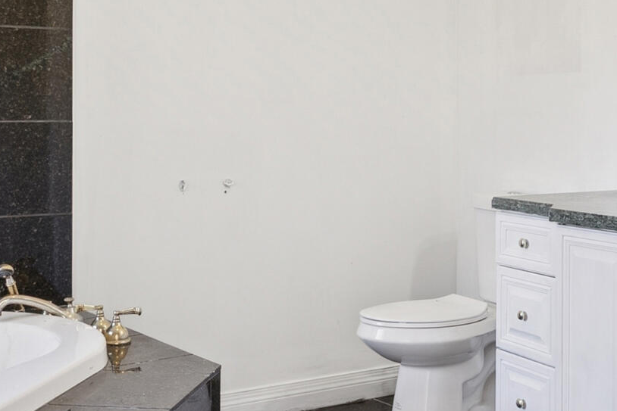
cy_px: 114
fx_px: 1011
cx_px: 392
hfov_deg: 33.7
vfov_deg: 22.8
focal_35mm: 59
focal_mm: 16
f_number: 7.1
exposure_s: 1/20
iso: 320
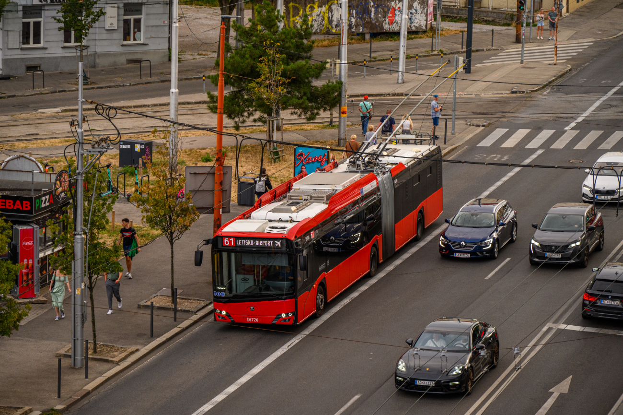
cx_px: 312
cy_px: 208
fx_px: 2421
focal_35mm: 140
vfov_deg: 9.8
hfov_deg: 14.7
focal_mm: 140
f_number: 7.1
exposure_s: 1/500
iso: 800
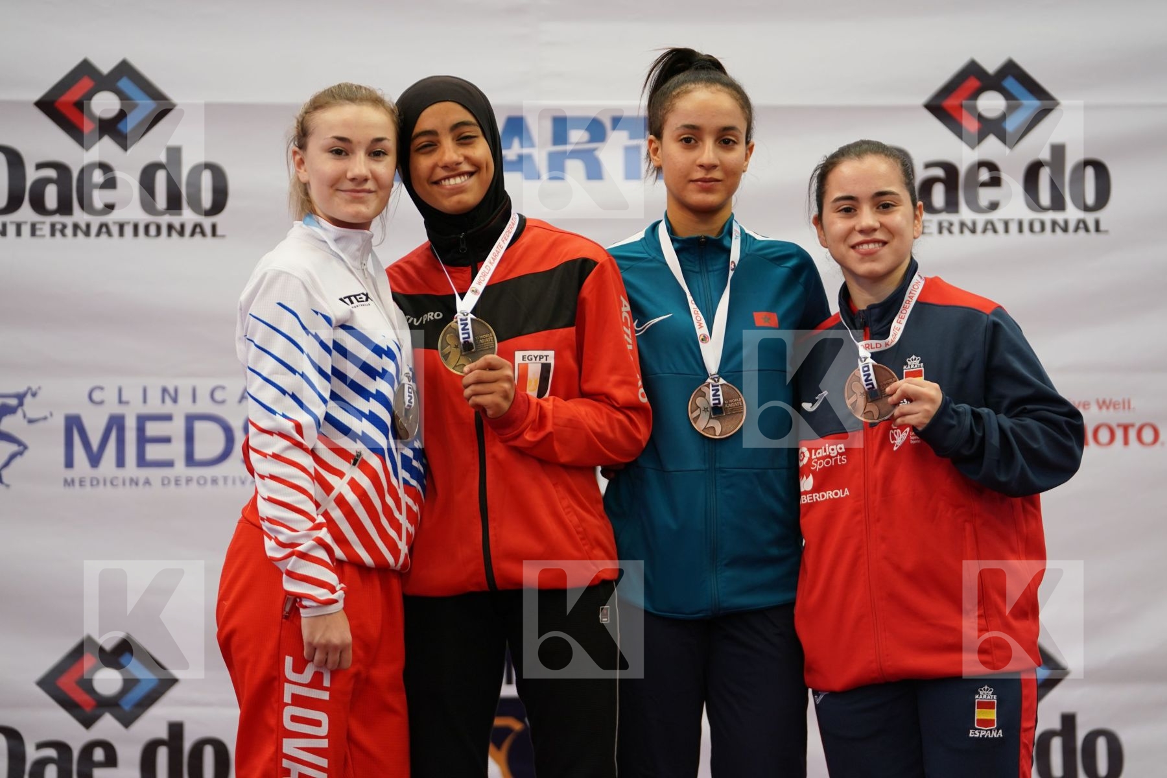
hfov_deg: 14.4
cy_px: 389
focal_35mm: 142
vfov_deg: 9.7
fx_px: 4603
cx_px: 584
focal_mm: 142
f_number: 2.8
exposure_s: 1/200
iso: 640
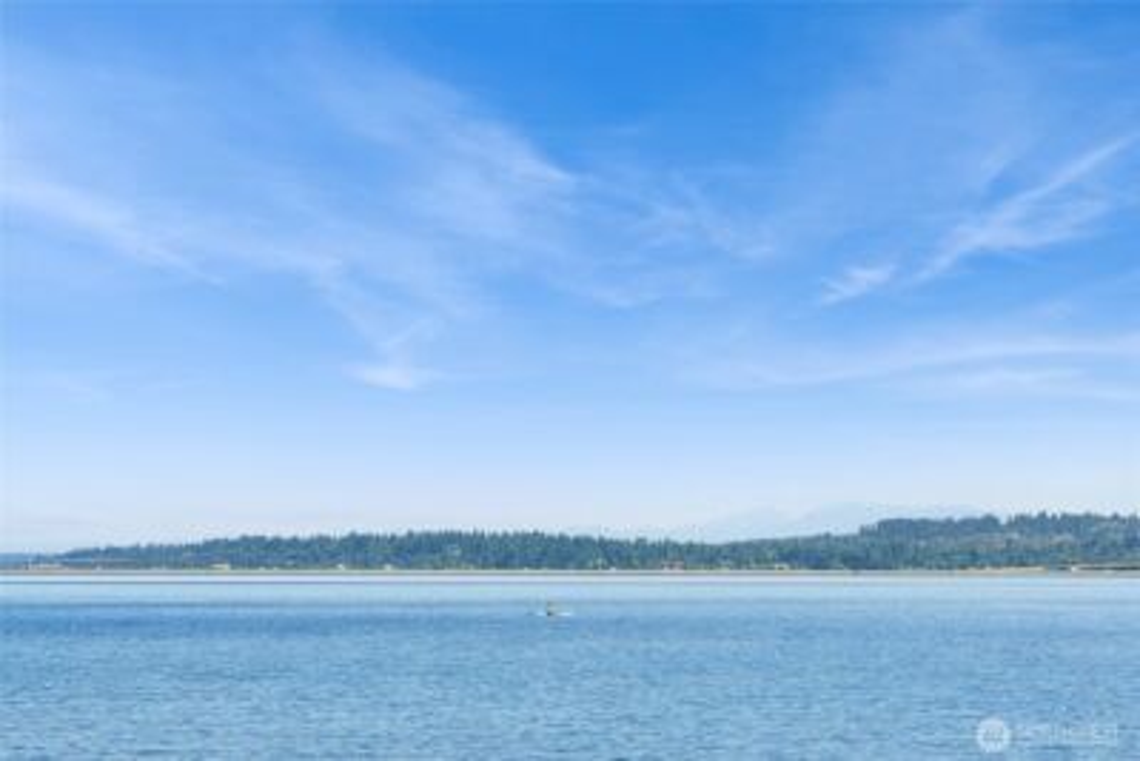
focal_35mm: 105
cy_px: 380
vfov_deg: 13.1
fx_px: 3326
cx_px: 570
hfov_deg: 19.4
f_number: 8
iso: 200
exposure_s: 1/1250
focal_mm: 70
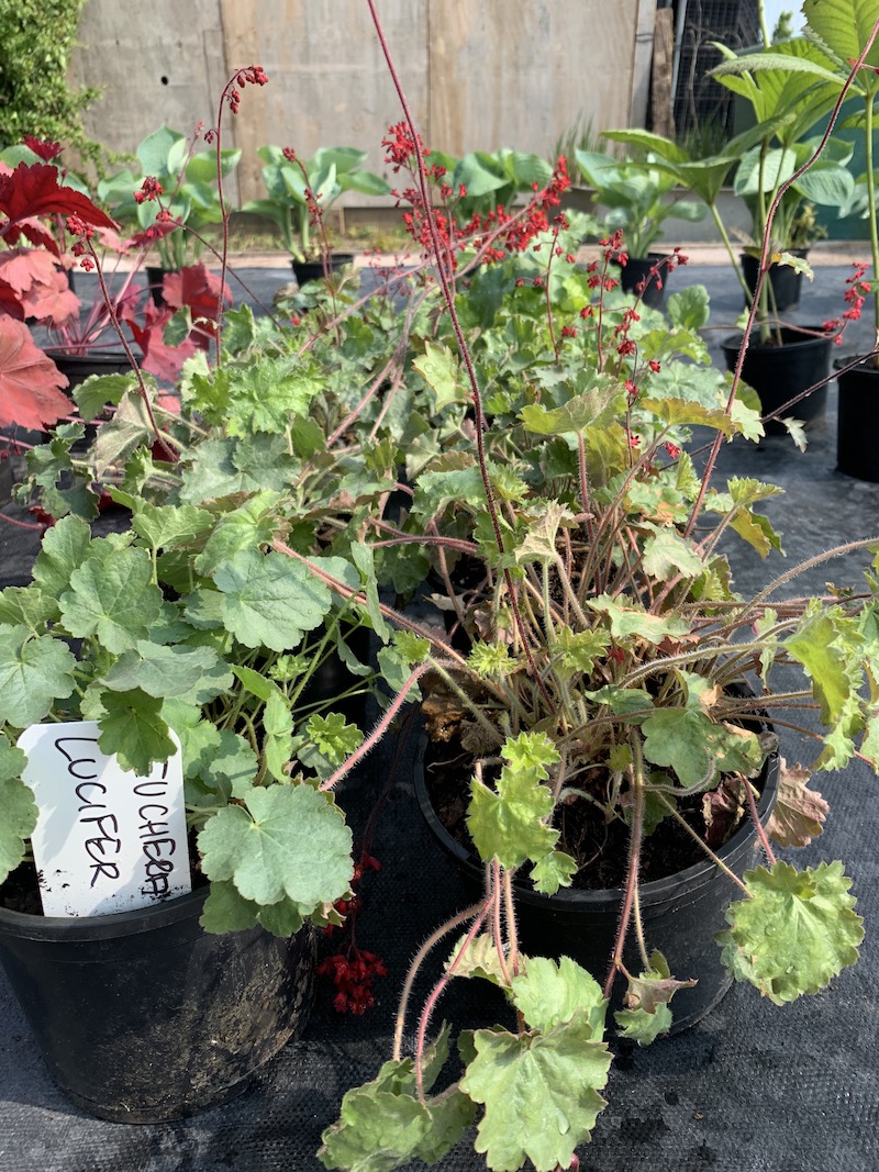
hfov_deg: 53.1
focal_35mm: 26
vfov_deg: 67.3
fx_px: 880
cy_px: 586
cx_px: 440
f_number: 1.8
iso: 25
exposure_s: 1/972
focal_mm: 4.25
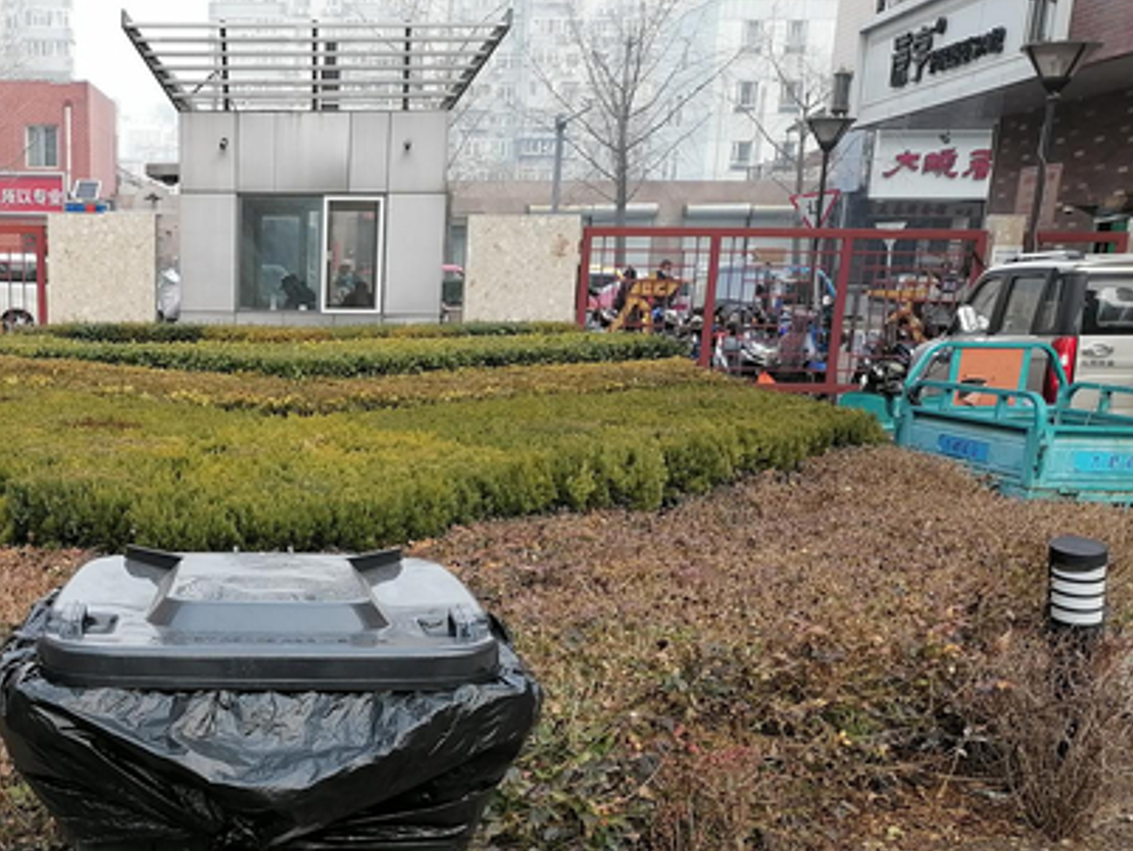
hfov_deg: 38.8
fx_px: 1539
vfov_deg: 30.2
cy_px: 683
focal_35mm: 47
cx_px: 223
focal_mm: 5.3
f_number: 1.8
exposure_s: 1/207
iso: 50
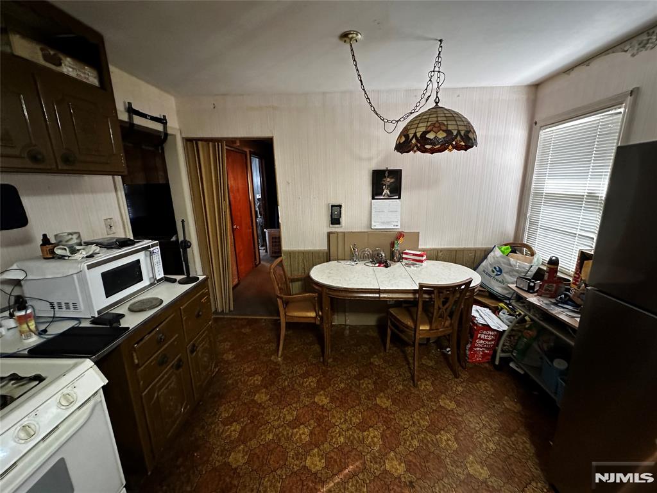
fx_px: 266
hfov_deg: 102.1
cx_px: 328
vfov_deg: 85.7
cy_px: 246
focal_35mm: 14
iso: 1000
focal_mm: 2.22
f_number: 2.2
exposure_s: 1/40
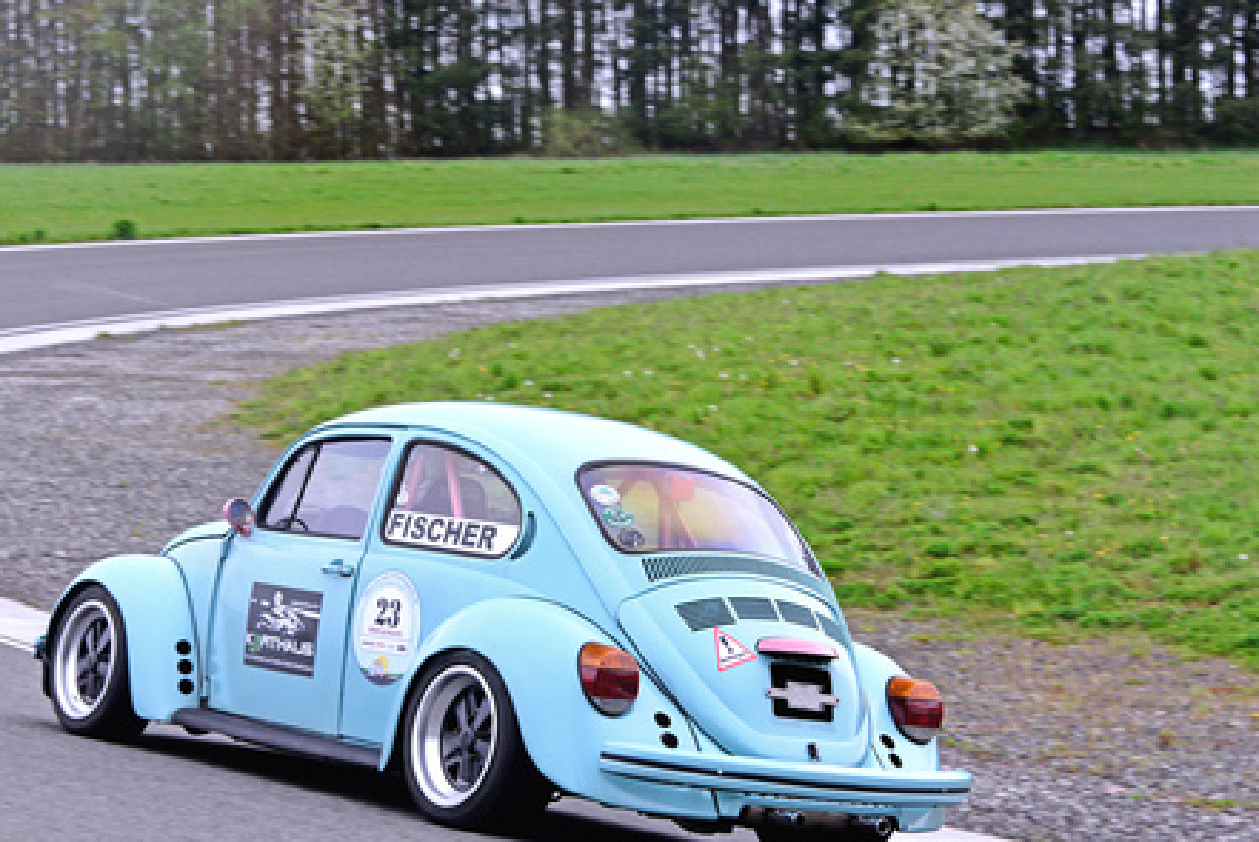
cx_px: 427
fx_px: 3326
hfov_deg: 21.4
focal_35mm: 95
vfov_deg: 14.4
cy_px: 434
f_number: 5.6
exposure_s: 1/500
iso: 1600
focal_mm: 70
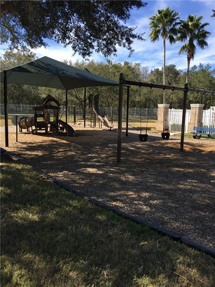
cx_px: 108
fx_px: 240
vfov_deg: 61.7
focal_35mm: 29
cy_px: 144
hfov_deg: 48.2
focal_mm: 4.15
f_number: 2.2
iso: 32
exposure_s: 1/989
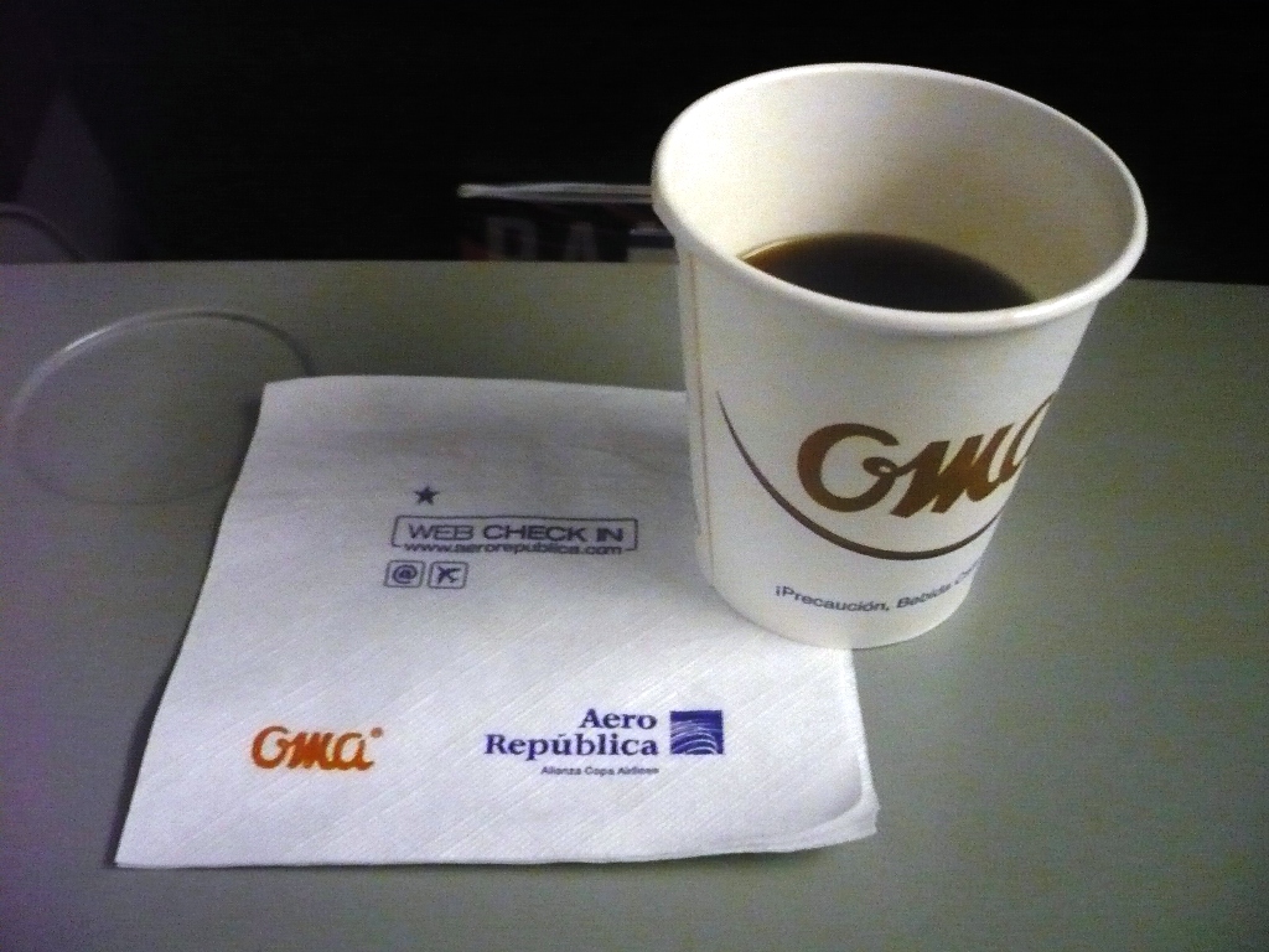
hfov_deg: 52.6
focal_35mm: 35
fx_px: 1283
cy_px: 476
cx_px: 634
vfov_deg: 40.7
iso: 400
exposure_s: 1/4
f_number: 2.8
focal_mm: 5.8
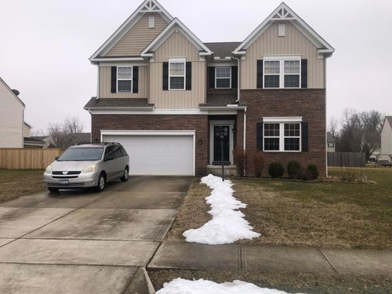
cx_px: 196
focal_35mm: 28
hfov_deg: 63.4
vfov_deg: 49.7
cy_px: 147
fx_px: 317
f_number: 1.8
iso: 20
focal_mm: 3.99
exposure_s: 1/558
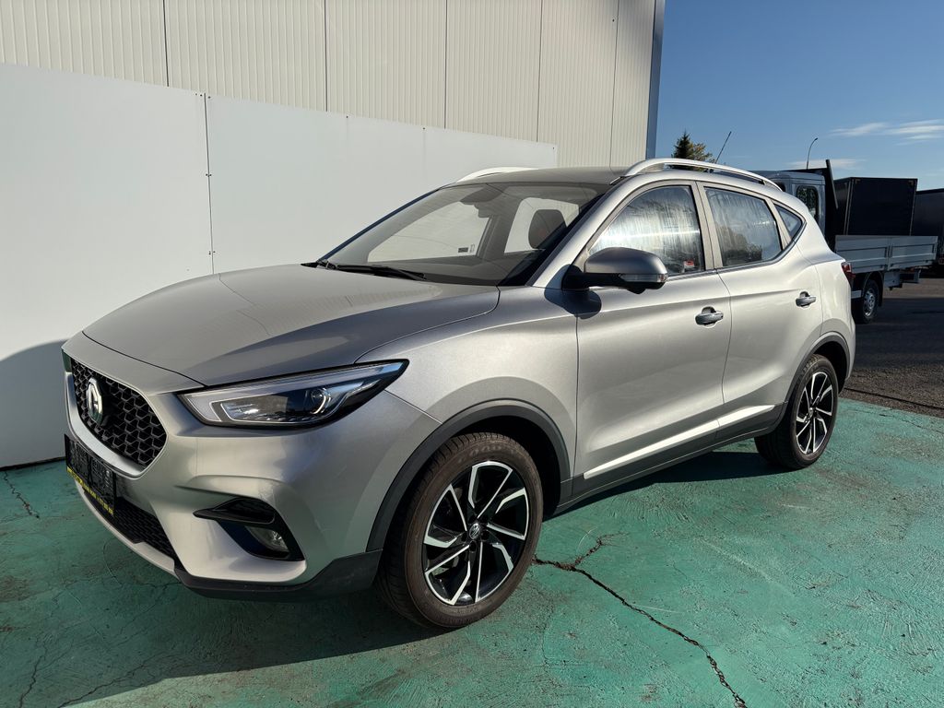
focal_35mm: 26
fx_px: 709
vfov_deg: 53.1
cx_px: 472
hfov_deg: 67.3
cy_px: 354
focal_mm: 5.96
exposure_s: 1/7813
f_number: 1.6
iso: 50
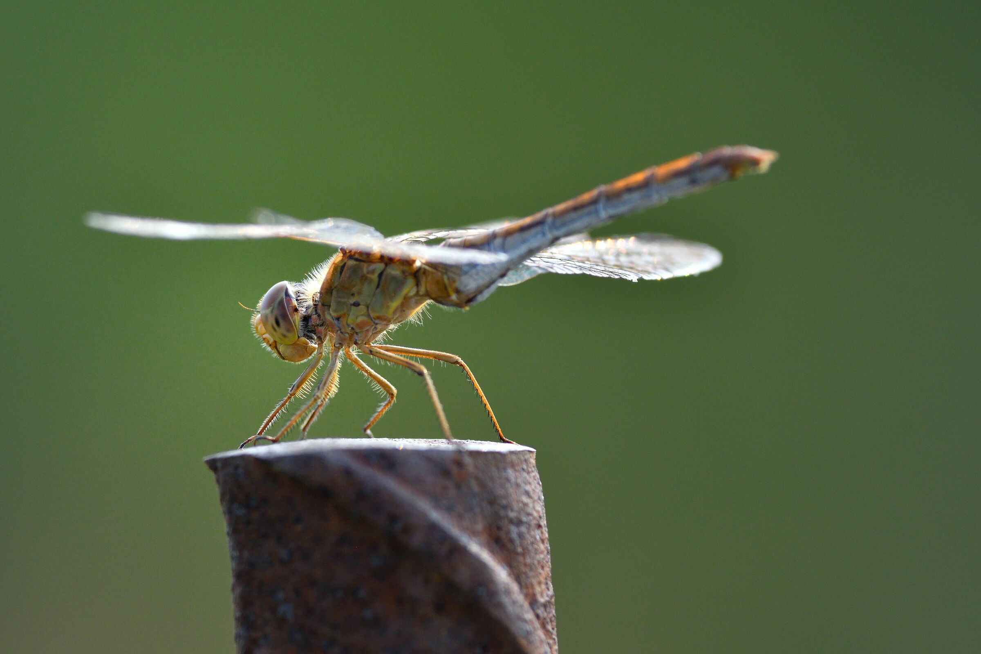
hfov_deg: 3.3
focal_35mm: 630
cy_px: 327
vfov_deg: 2.2
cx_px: 490
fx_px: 17166
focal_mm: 420
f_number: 9
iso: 640
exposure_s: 1/1600
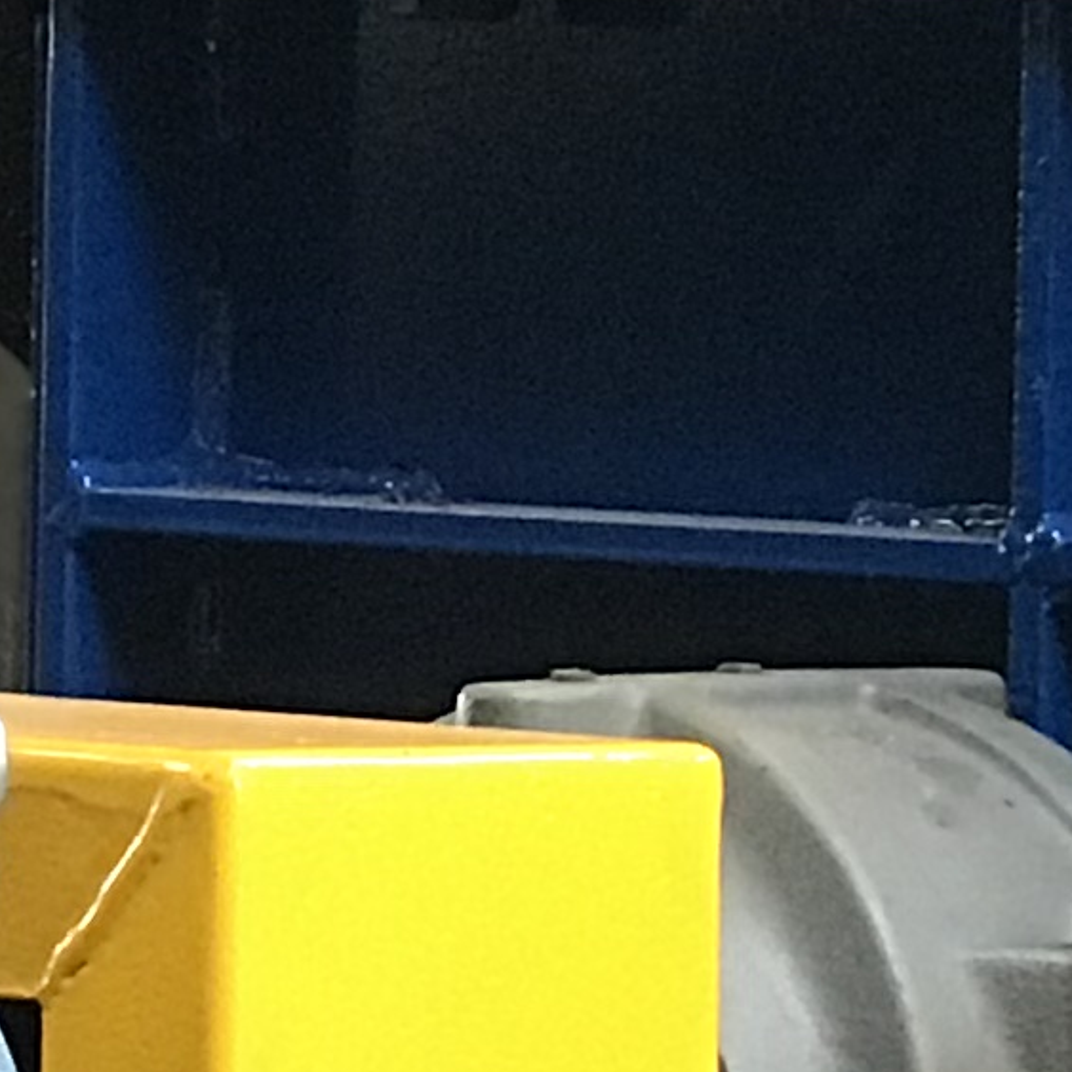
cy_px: 962
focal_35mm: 361
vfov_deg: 4.8
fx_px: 12648
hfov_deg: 4.9
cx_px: 272
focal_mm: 6.6
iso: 200
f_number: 2.8
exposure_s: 1/50
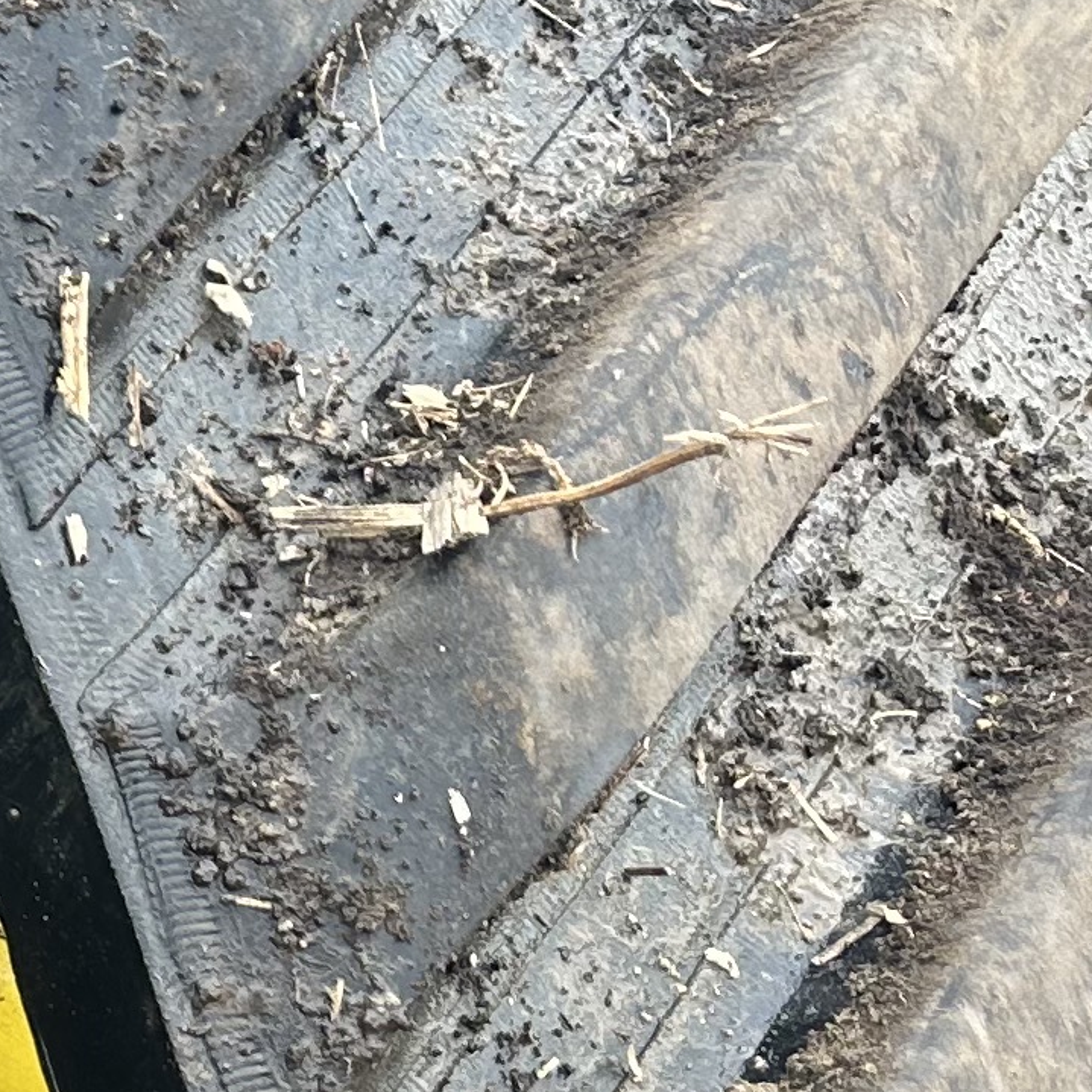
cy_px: 1417
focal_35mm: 119
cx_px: -1253
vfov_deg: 14.1
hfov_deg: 12.5
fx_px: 4247
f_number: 1.78
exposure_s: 1/195
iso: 64
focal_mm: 6.86
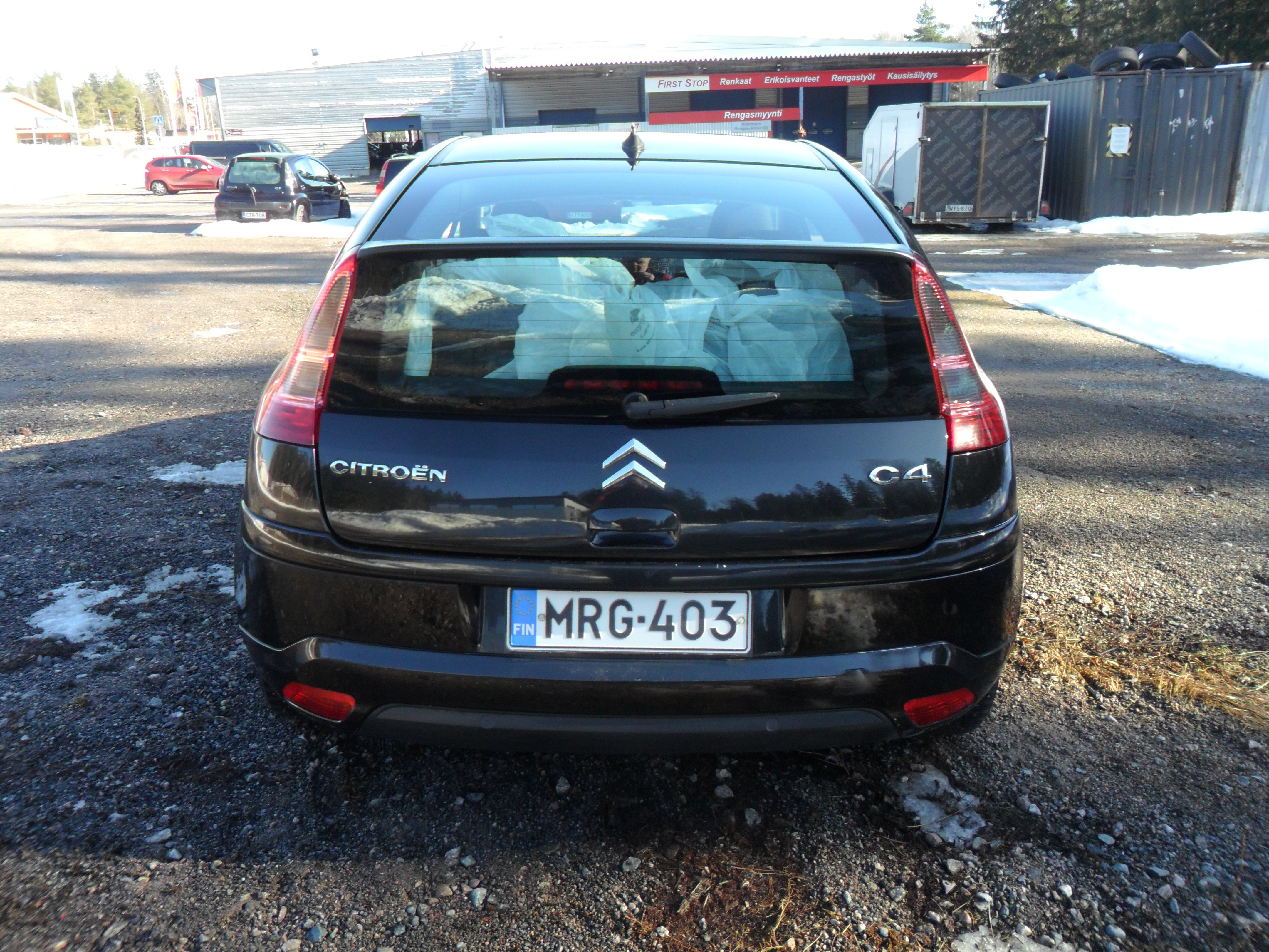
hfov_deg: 65.3
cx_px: 634
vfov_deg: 51.4
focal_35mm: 27
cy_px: 476
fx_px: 990
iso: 80
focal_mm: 4.9
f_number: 3.5
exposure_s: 1/180
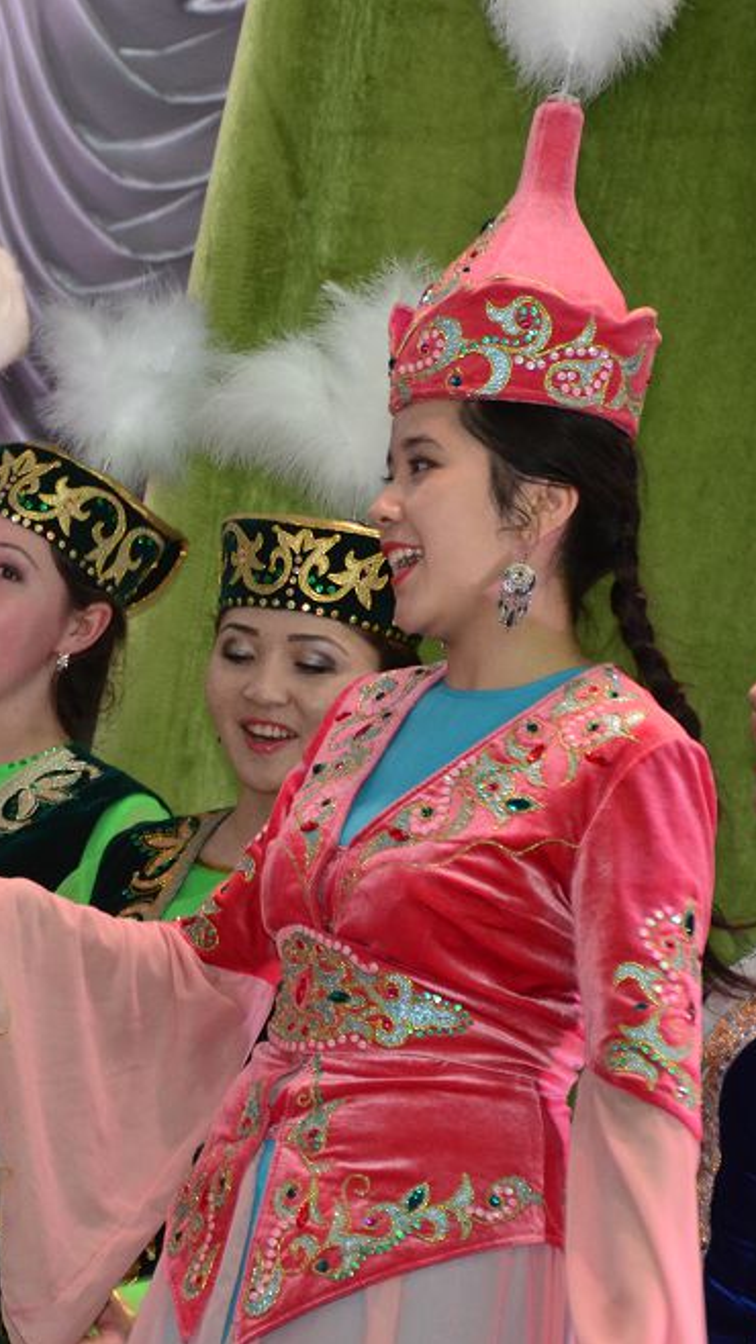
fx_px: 10195
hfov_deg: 4.2
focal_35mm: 286
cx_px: -65
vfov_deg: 7.5
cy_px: 672
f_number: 5.6
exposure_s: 1/60
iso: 1000
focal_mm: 120
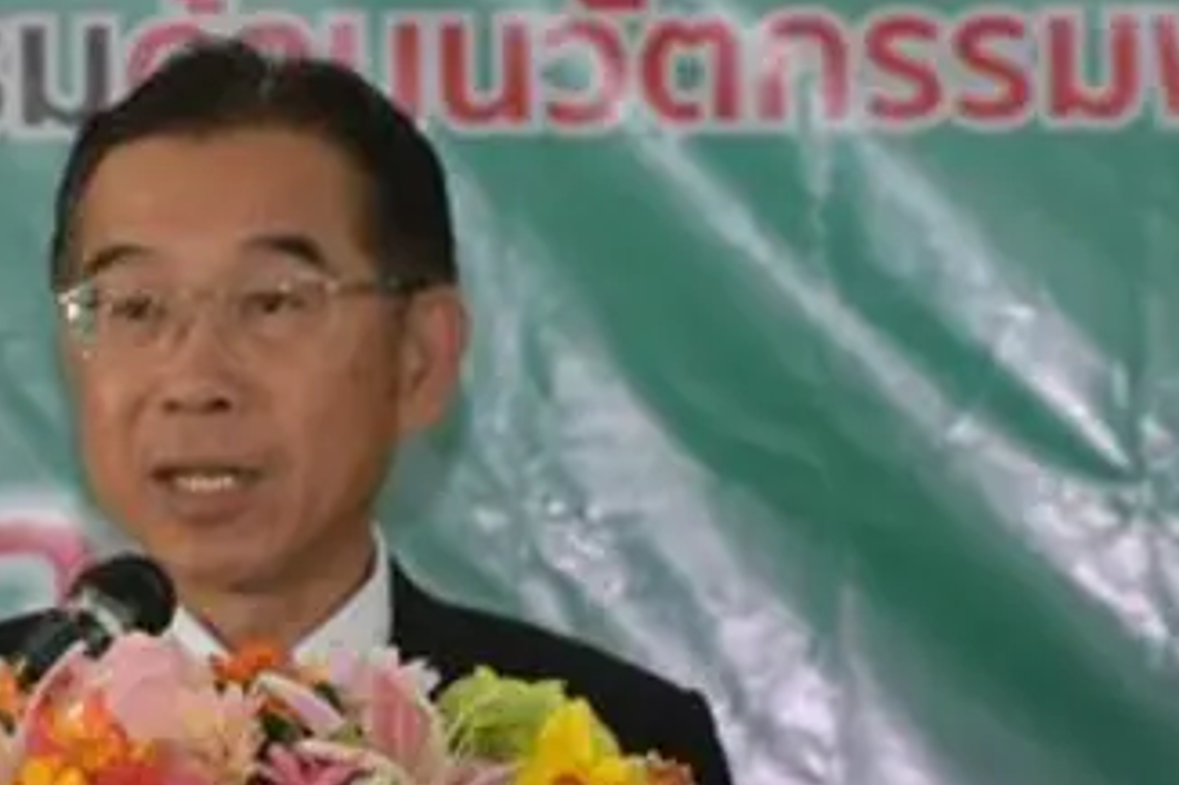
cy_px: 839
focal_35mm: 377
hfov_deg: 5.5
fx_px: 12346
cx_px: 177
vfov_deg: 3.6
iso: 1250
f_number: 5.6
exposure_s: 1/100
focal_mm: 105
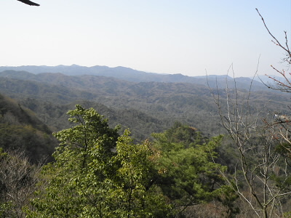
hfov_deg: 49.0
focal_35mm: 38
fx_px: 319
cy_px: 109
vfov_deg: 37.7
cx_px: 146
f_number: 3.9
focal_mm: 6.9
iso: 64
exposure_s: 1/400
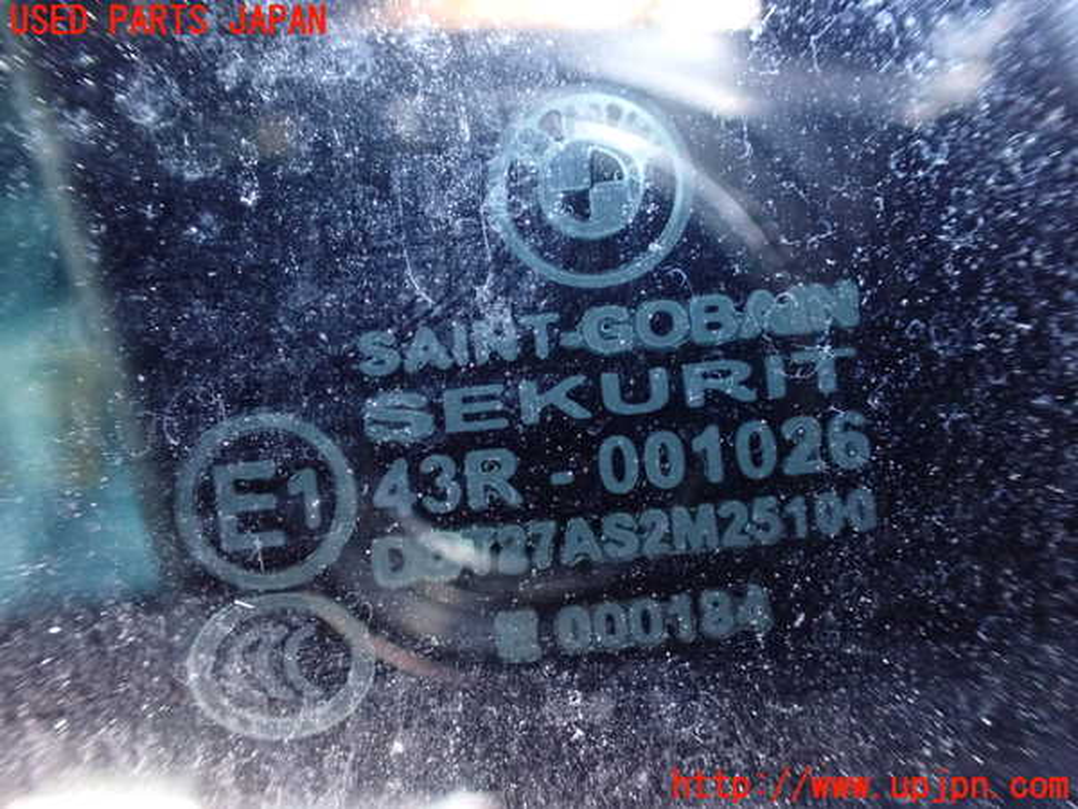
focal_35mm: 30
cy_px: 404
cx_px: 539
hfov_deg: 60.0
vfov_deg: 46.8
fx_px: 934
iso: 1250
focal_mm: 5.4
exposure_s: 1/30
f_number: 2.3
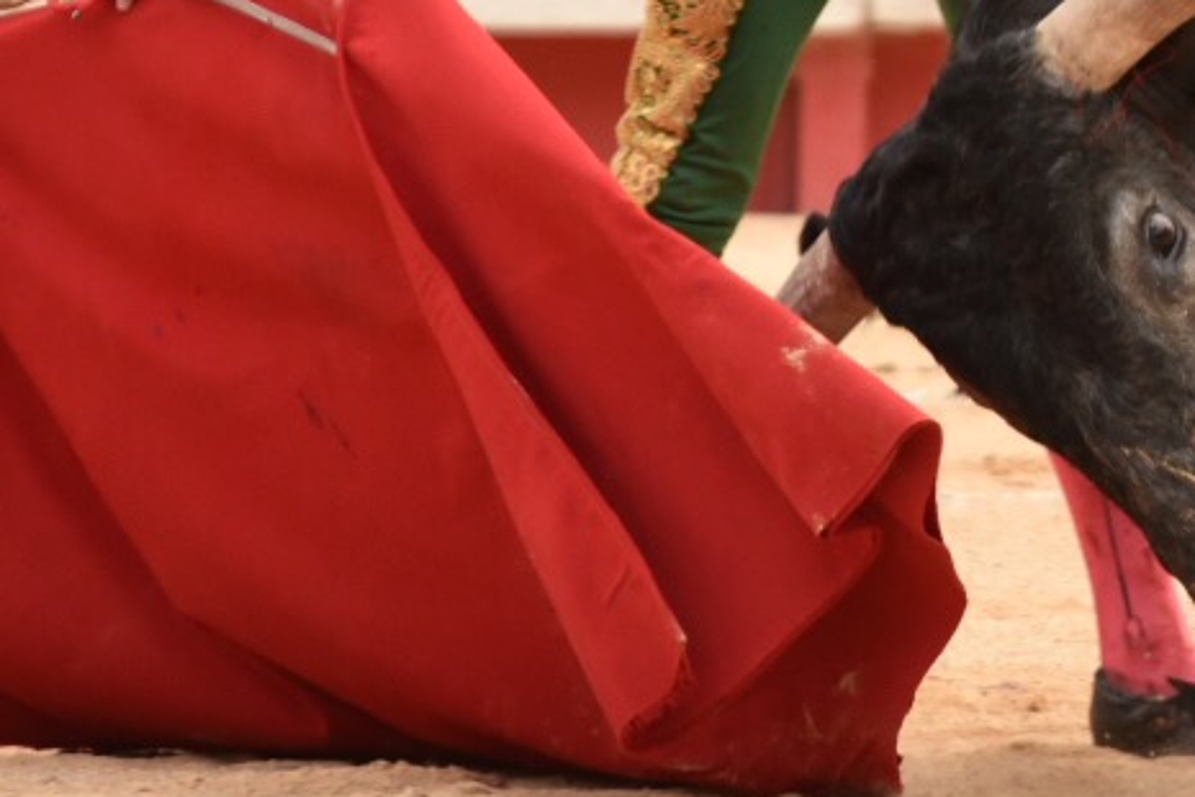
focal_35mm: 801
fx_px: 26587
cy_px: 28
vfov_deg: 1.7
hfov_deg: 2.6
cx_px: 1300
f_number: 5.6
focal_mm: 230
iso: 1250
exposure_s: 1/640
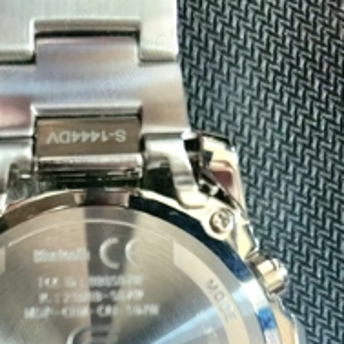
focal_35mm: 43
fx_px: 483
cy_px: 360
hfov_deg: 38.3
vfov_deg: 34.8
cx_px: 93
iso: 800
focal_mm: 5.4
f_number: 1.8
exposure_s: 1/50.3
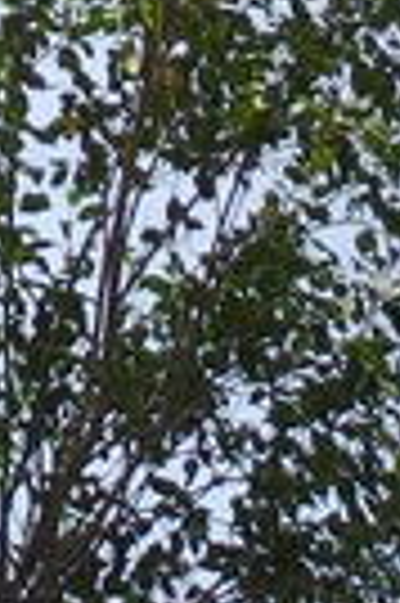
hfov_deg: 6.1
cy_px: -1476
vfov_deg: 7.5
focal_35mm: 223
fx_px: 3726
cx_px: -225
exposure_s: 1/160
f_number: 2.8
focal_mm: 6
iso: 100
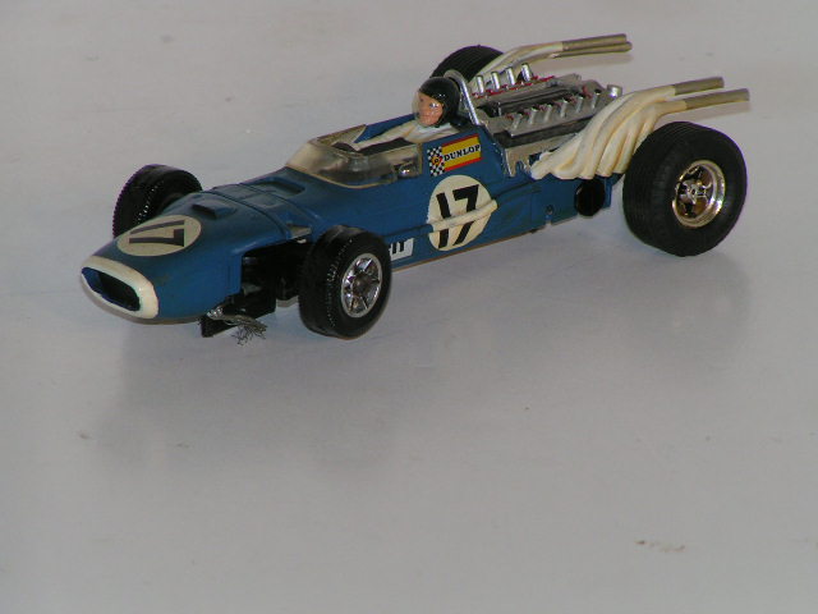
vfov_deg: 3.9
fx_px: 8980
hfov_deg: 5.2
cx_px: 409
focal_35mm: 380
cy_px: 307
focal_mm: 58
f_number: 5.6
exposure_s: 1/400
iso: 100
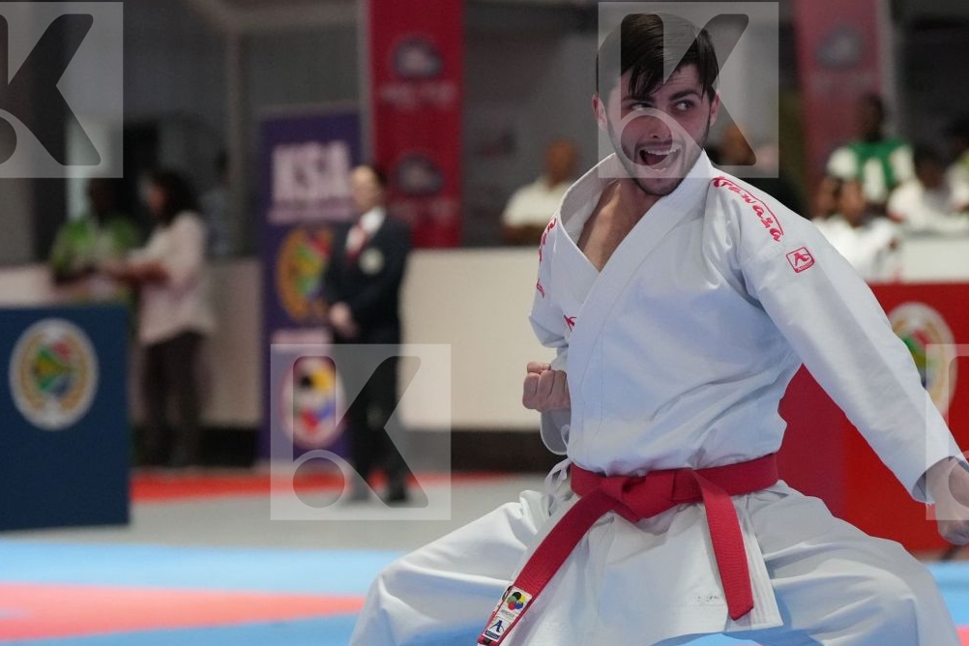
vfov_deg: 7.8
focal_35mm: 176
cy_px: 432
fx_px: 4737
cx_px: 689
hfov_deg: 11.7
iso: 6400
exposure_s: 1/500
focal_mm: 98
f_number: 2.8
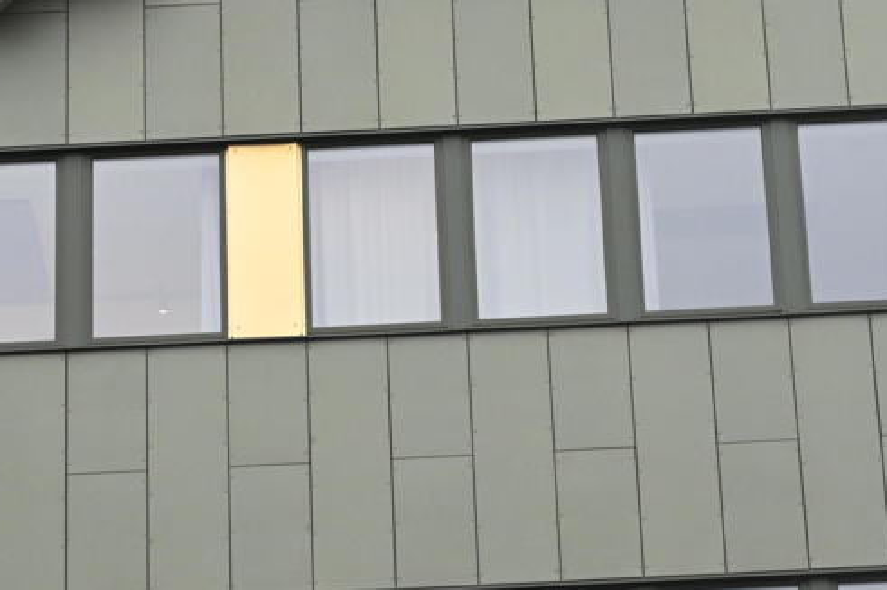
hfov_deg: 10.6
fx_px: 4778
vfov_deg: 7.0
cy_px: -150
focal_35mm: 194
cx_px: 419
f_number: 4.5
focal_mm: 70
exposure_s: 1/200
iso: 2000
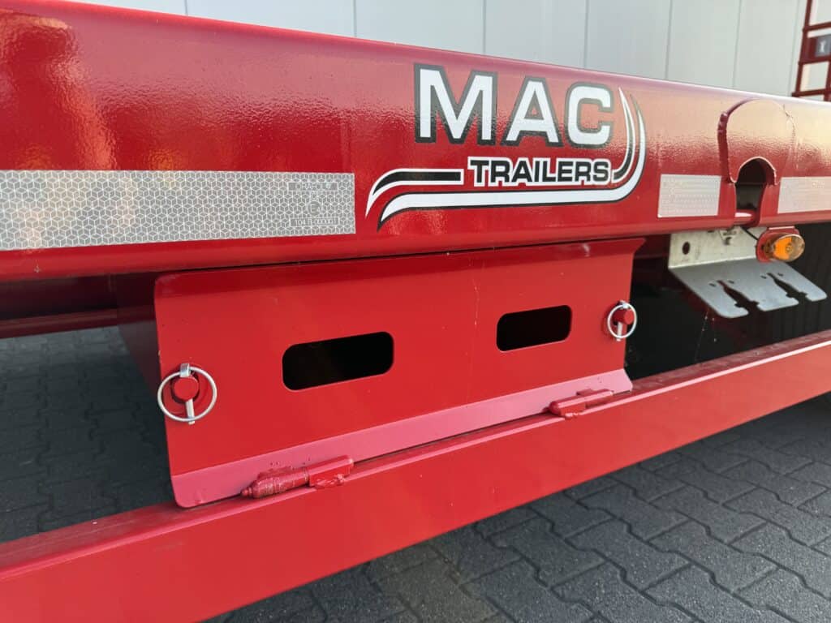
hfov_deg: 71.6
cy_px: 312
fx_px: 576
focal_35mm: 24
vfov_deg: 56.8
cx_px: 416
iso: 80
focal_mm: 6.76
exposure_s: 1/414
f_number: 1.78
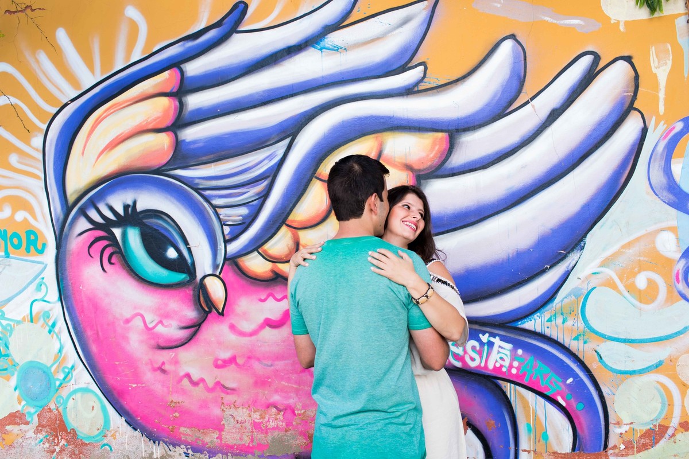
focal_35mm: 35
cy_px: 230
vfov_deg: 37.9
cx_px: 344
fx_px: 670
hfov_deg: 54.4
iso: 125
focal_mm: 35
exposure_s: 1/200
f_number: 3.5
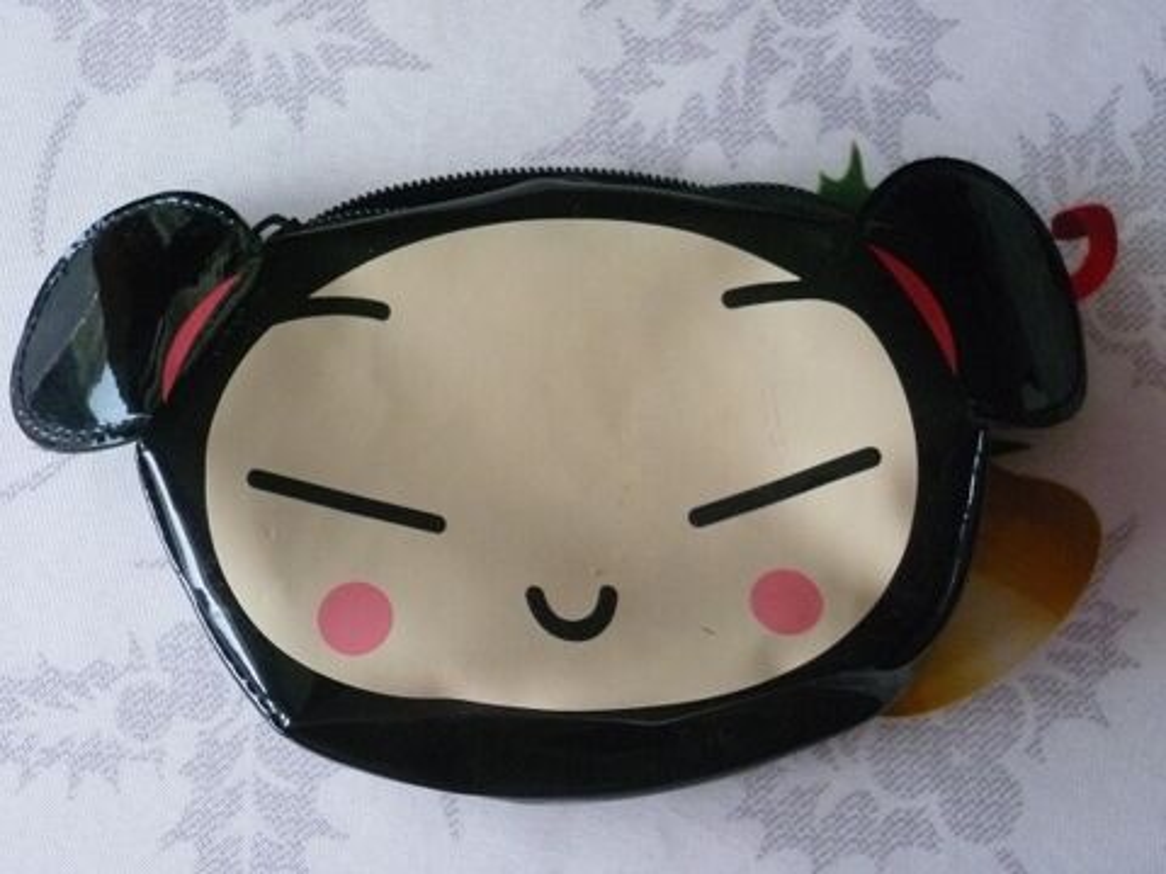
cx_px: 583
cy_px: 437
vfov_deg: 28.0
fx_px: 1752
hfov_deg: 36.8
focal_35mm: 52
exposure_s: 1/15
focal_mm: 9.2
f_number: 3.7
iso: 800
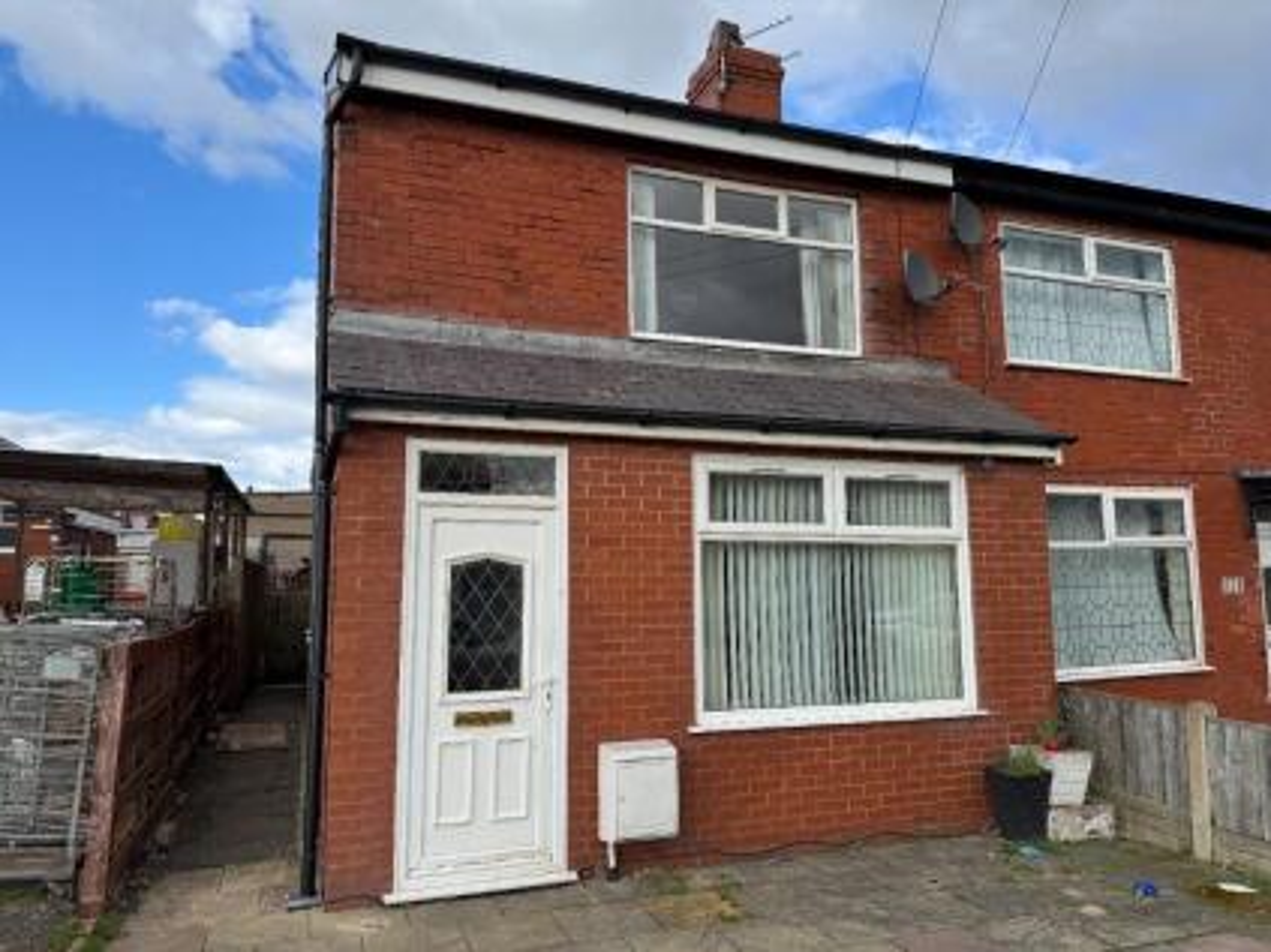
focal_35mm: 24
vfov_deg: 56.8
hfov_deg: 71.6
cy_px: 476
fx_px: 881
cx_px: 636
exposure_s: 1/2041
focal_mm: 6.76
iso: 80
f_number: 1.78
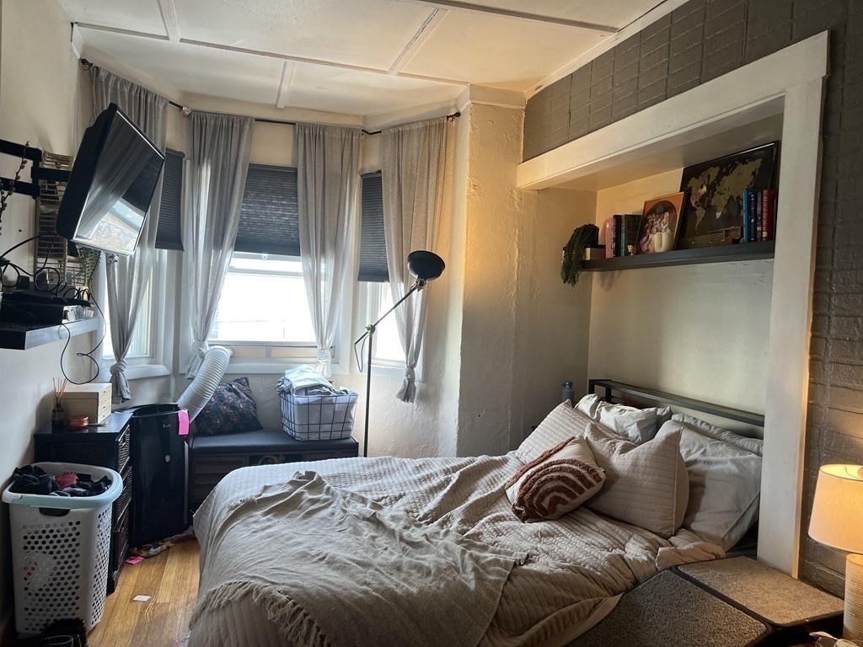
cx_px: 432
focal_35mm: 26
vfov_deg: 53.1
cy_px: 324
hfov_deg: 67.3
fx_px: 648
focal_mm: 5.7
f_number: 1.5
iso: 100
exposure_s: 1/120
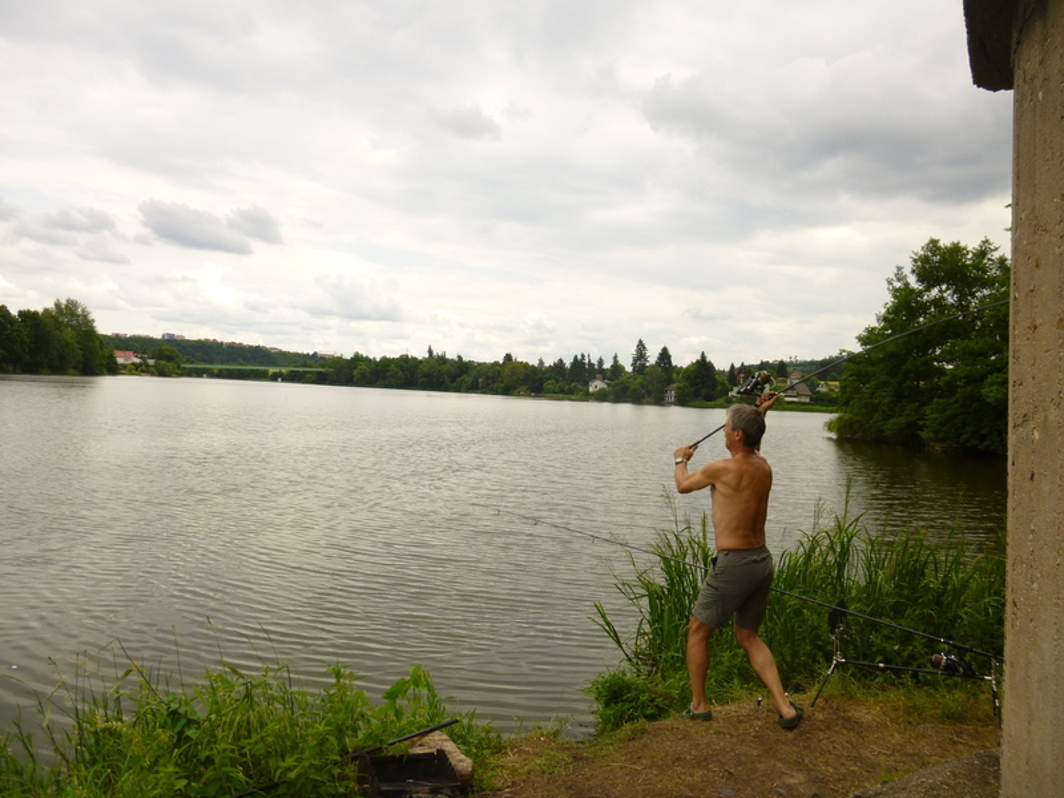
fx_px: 768
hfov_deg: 69.4
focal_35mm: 25
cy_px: 399
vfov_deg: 54.9
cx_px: 532
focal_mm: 4.5
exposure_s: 1/800
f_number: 3.1
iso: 100
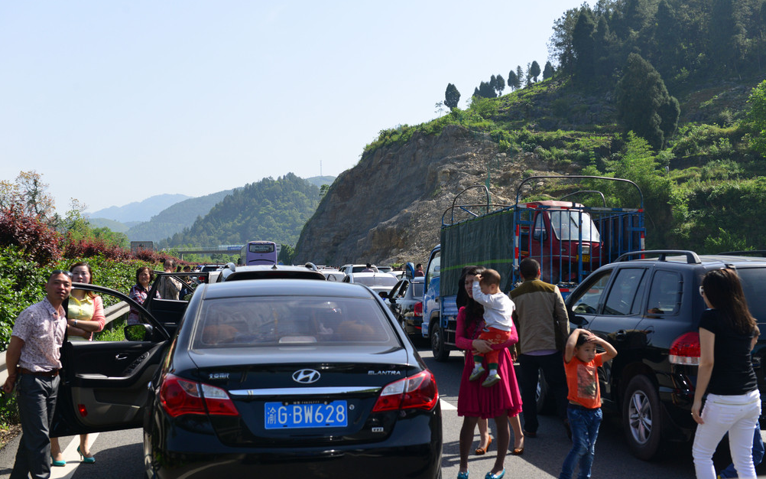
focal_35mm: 50
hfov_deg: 40.3
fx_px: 1044
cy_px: 244
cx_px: 378
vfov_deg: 25.8
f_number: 5.6
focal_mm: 48
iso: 800
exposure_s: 1/2000
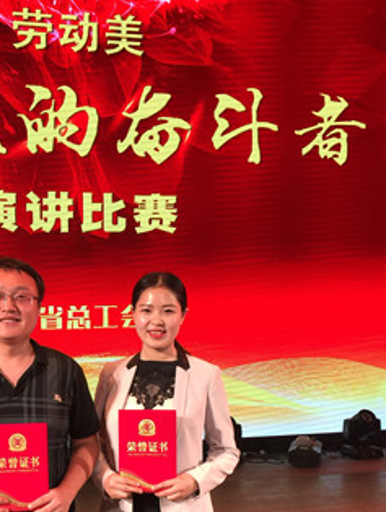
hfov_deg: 29.0
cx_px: 72
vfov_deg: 37.5
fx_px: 727
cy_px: 410
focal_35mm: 49
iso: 32
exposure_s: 1/33
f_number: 2.2
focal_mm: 4.15
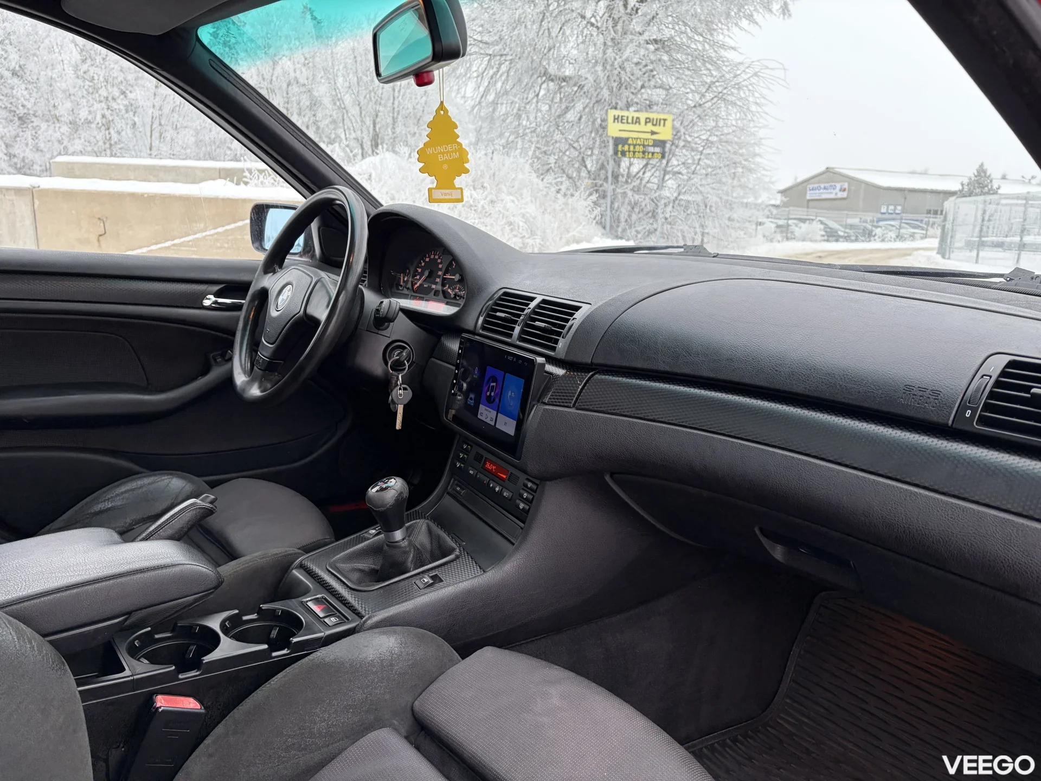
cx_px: 520
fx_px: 782
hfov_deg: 67.3
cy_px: 390
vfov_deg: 53.1
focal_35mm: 26
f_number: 1.6
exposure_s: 1/122
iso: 80
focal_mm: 5.96
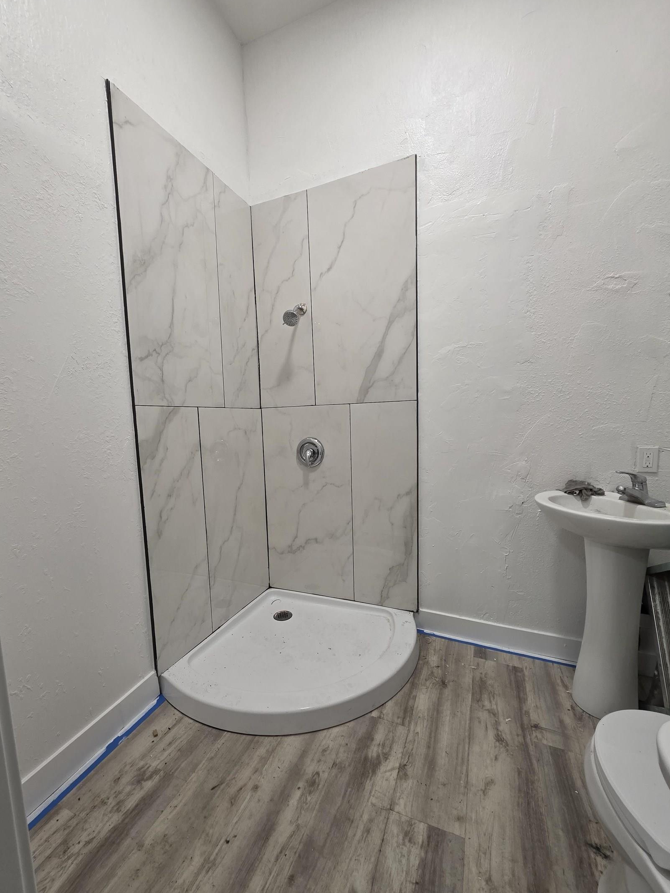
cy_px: 463
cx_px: 314
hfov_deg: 85.6
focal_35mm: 14
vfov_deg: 102.0
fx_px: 361
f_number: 1.9
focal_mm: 2.2
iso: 160
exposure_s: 1/120
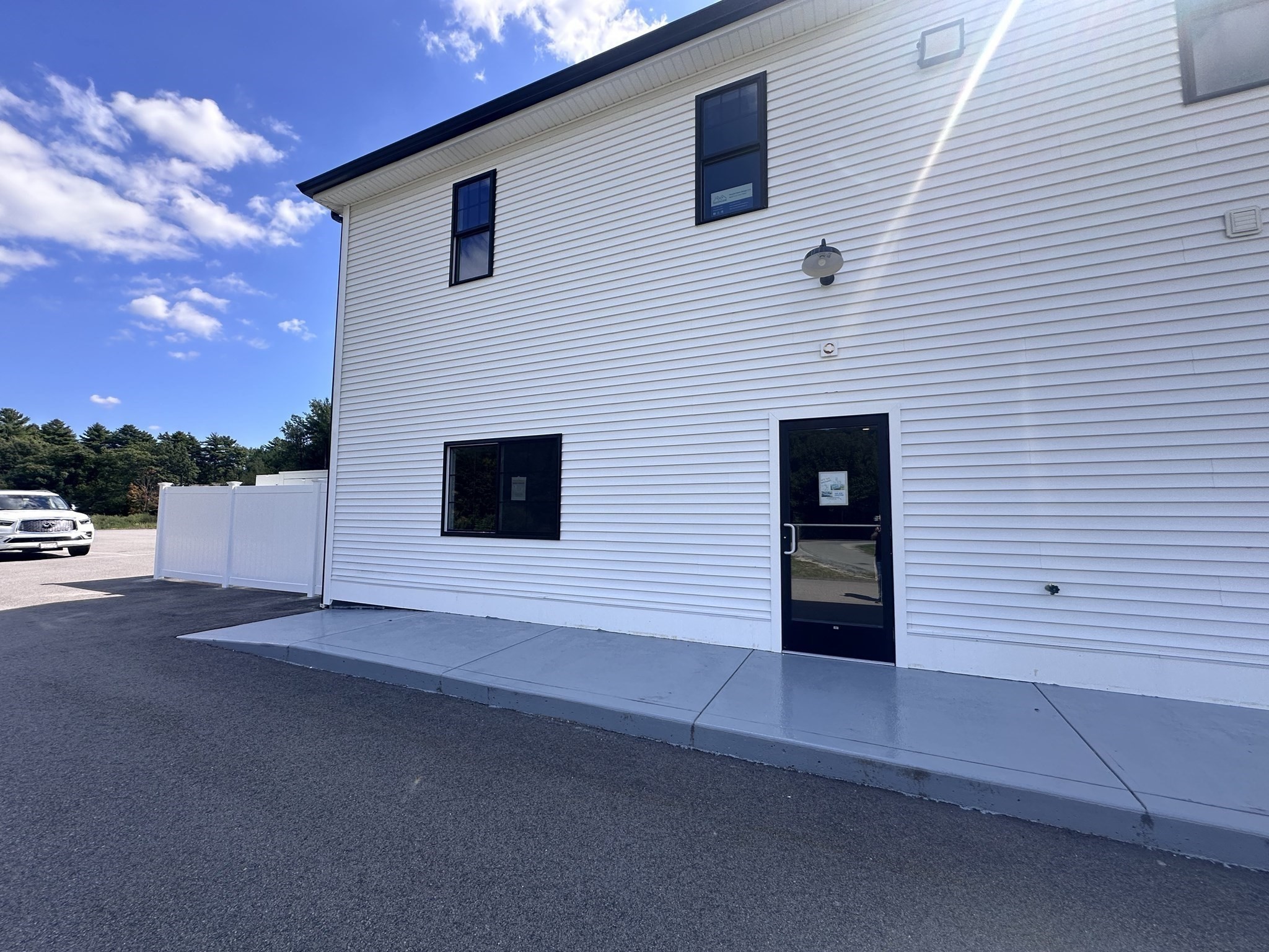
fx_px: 513
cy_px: 476
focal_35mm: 14
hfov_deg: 102.1
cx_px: 634
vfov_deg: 85.7
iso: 50
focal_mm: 2.22
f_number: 2.2
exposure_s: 1/1114
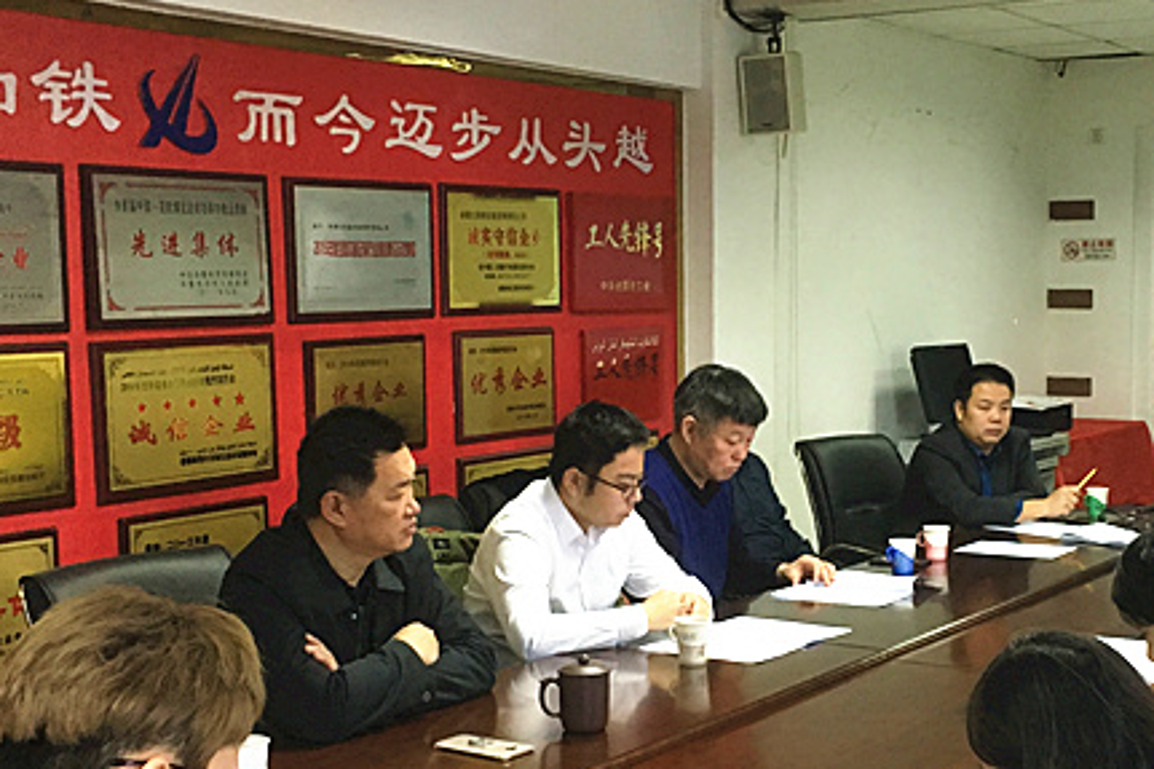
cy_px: 453
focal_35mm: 56
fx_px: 1794
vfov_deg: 24.1
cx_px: 766
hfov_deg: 35.3
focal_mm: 4.15
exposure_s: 1/33
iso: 250
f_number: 2.2
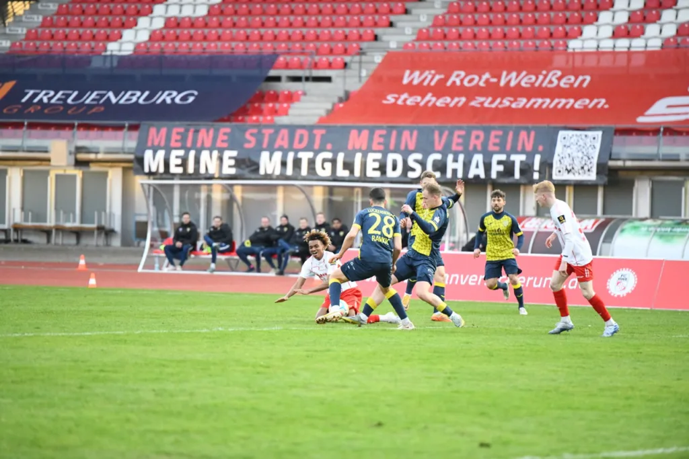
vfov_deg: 6.9
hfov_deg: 10.3
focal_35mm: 200
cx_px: 344
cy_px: 230
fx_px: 3826
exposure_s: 1/6400
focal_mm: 200
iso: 12800
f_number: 2.8
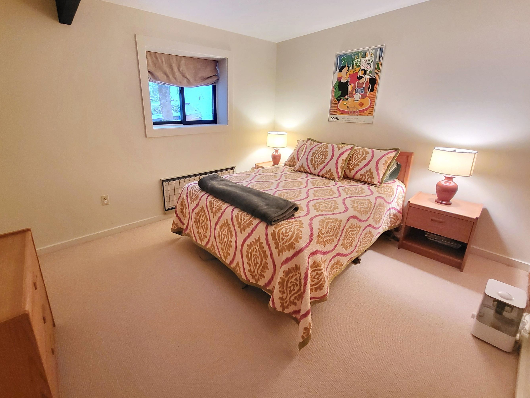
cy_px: 178
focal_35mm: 15
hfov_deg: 97.9
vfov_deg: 81.5
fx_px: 230
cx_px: 241
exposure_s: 1/30
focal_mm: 1.74
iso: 500
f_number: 2.2
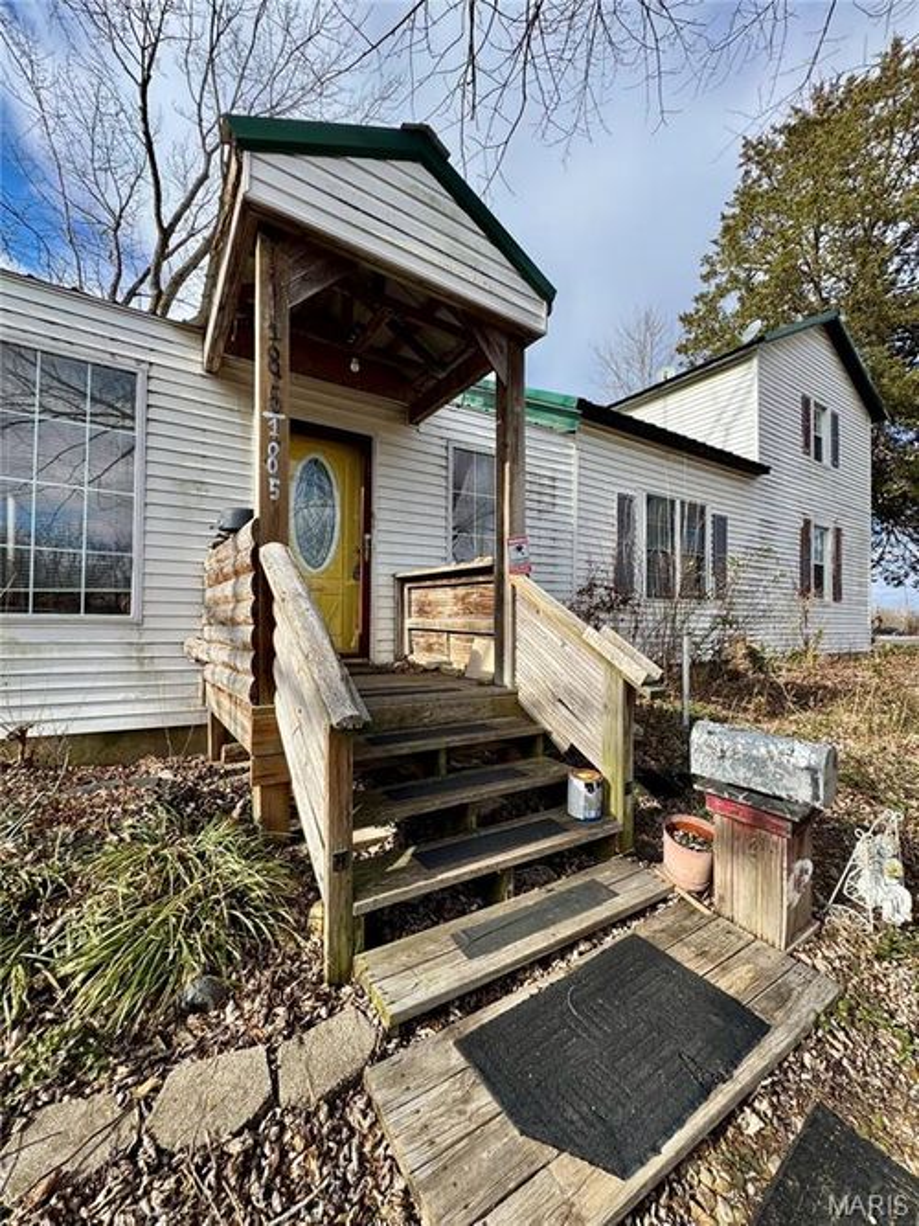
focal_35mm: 14
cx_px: 460
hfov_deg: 85.7
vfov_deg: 102.1
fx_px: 496
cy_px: 613
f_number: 2.2
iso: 40
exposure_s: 1/921
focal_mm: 2.22
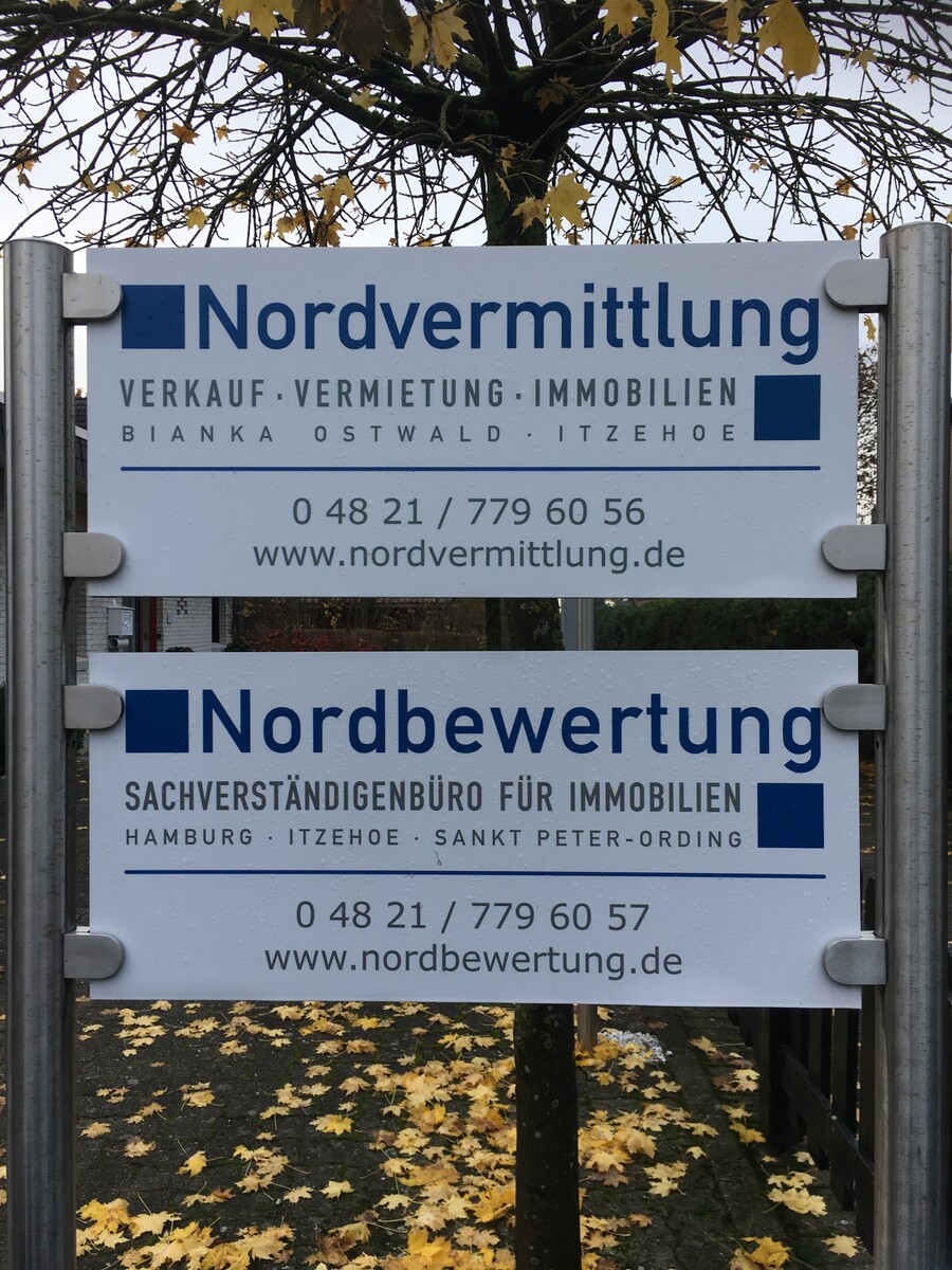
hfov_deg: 48.2
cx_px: 476
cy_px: 635
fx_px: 1063
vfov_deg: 61.7
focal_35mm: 29
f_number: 2.2
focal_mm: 4.15
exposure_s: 1/100
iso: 25
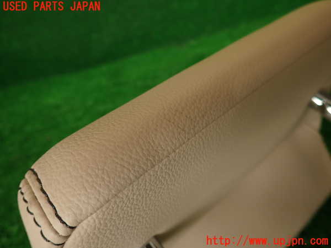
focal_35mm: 25
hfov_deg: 69.4
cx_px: 166
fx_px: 239
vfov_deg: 54.9
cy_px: 124
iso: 100
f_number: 2
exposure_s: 1/100
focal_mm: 4.5
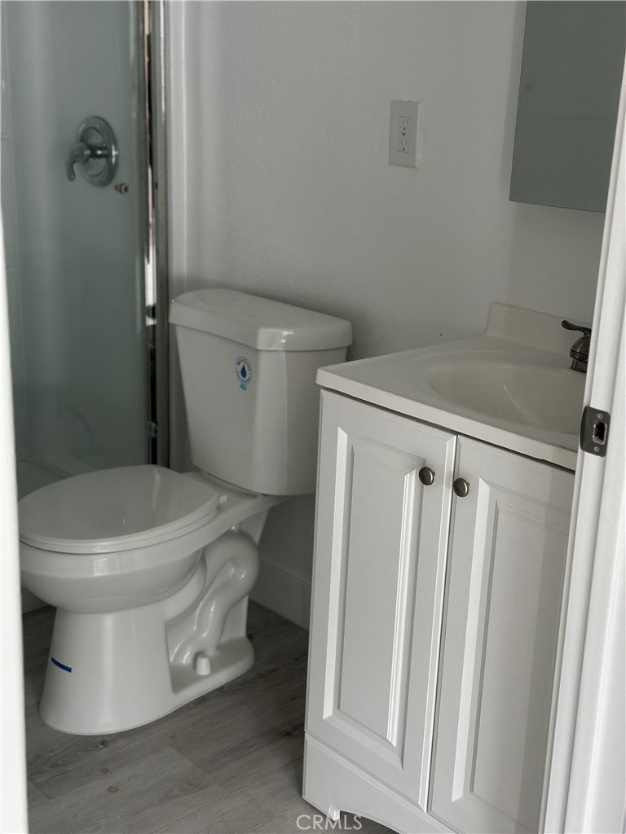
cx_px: 313
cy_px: 417
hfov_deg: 30.3
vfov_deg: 39.7
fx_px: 1157
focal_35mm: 48
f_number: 1.78
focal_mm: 6.86
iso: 200
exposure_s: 1/60
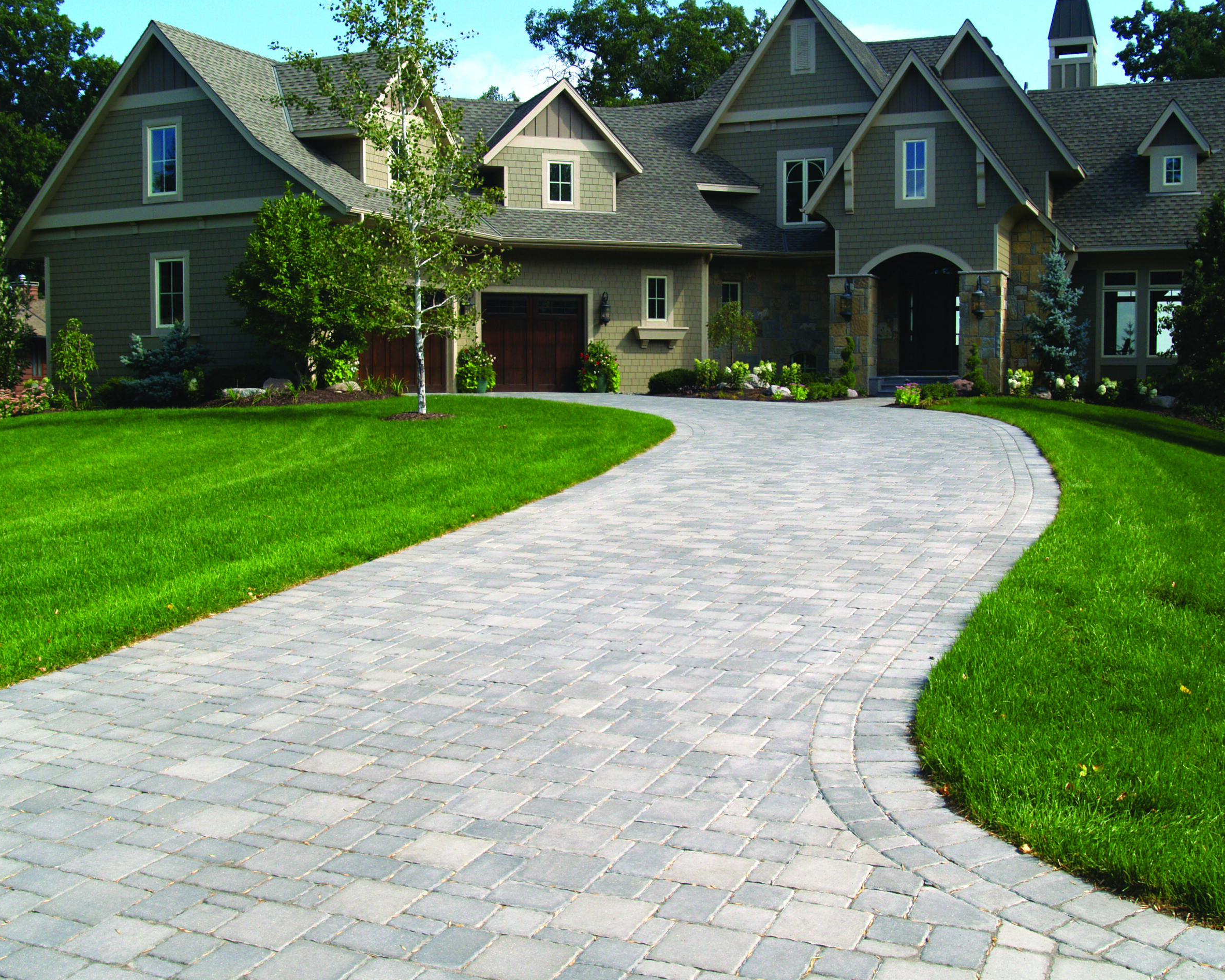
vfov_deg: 39.2
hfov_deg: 47.9
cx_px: 632
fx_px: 1378
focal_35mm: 38
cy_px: 490
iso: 200
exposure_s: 1/400
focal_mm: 18
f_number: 7.1
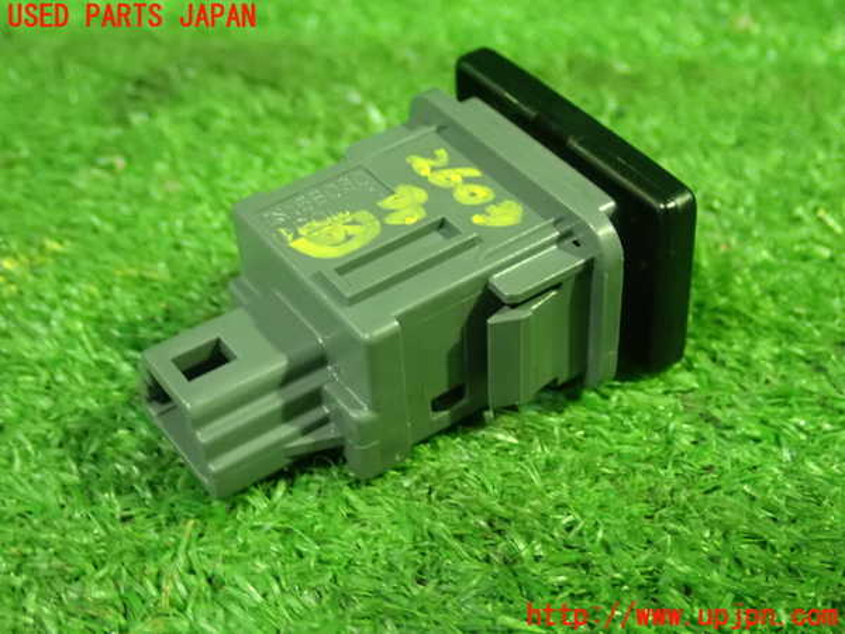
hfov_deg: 33.8
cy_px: 317
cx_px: 422
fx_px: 1391
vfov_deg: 25.7
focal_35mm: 57
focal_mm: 10.29
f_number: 3.5
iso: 1600
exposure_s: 1/25
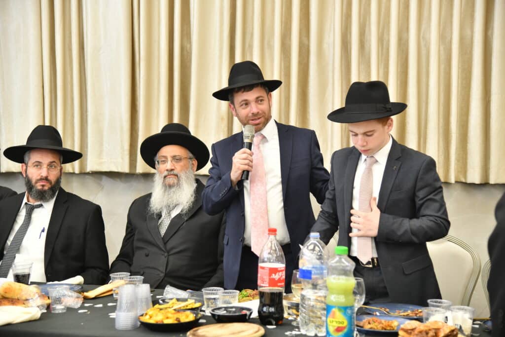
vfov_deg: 19.5
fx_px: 982
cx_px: 252
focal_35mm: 70
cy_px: 168
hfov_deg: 28.8
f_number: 4
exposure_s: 1/200
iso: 1000
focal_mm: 70
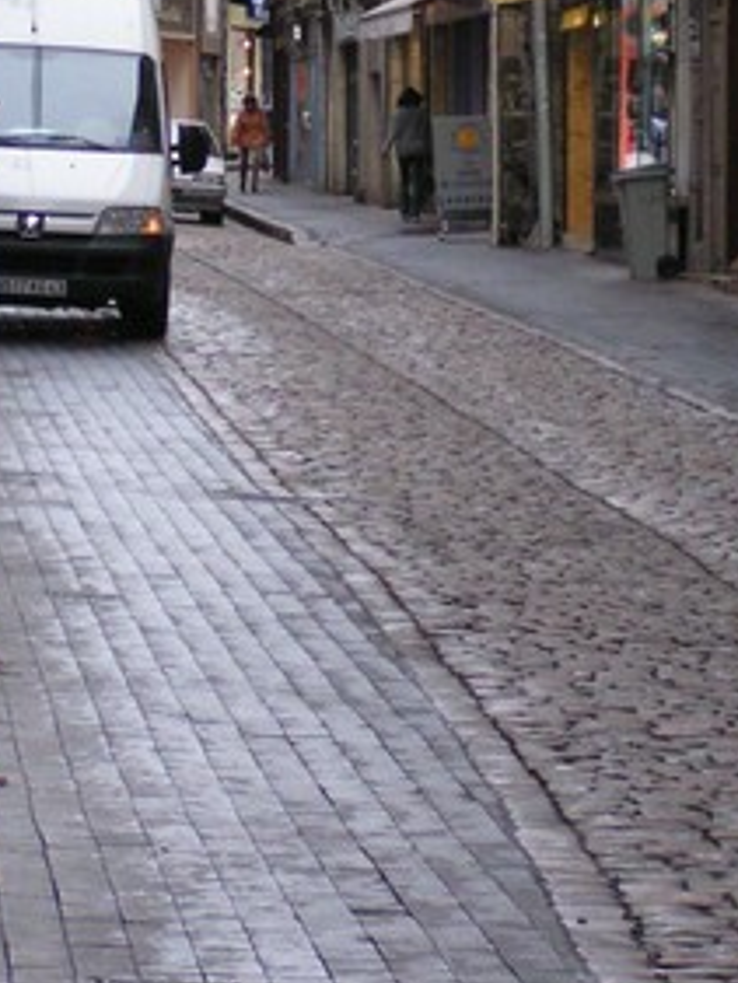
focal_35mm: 216
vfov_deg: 9.1
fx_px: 6135
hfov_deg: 6.9
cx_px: 584
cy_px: 65
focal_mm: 15.2
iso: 200
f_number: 3.5
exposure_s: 1/100
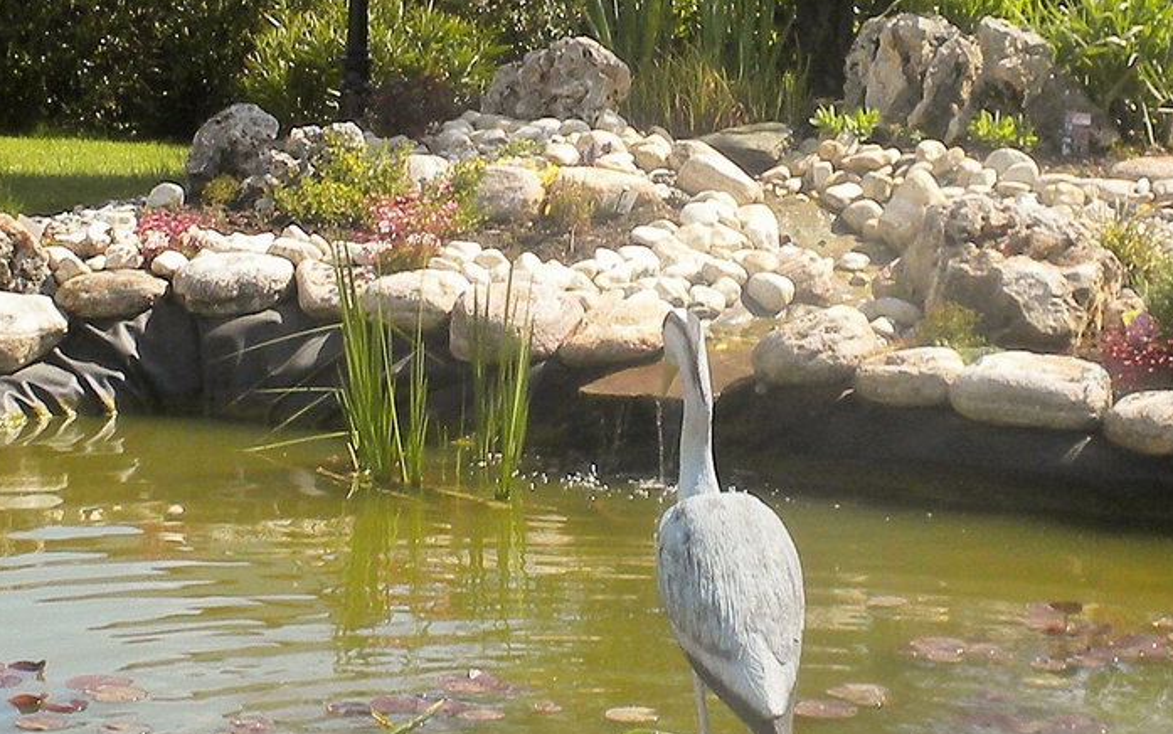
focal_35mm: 90
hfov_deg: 23.0
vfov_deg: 14.5
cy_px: 298
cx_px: 451
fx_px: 2878
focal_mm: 6.6
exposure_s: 1/69.8
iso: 64
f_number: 10
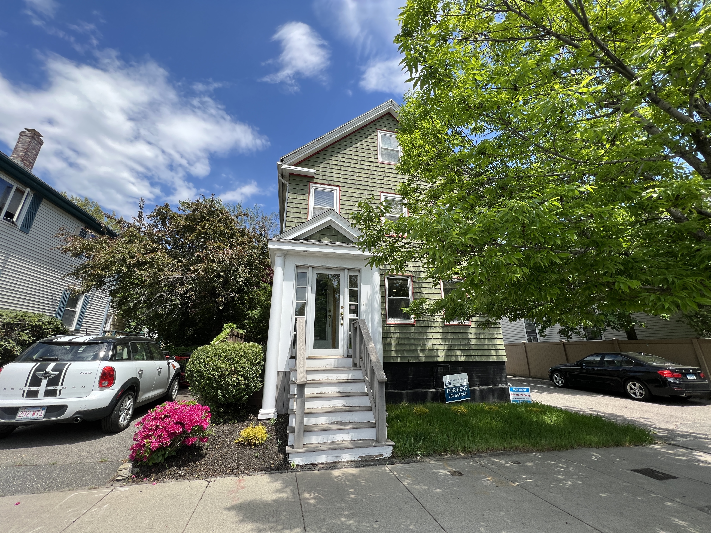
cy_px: 266
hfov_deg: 106.2
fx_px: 267
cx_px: 356
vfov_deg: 89.9
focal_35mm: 13
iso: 32
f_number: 1.8
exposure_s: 1/1263
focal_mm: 1.57
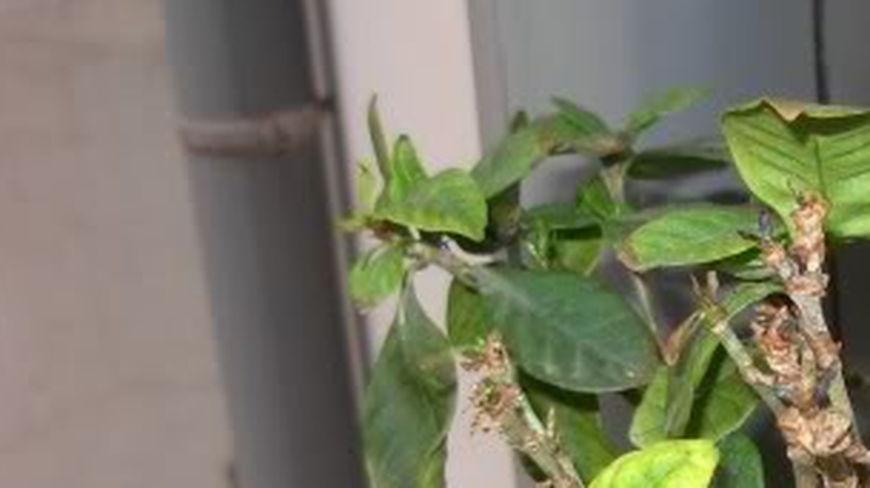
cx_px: 896
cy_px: 477
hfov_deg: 23.3
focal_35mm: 87
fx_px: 2005
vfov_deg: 13.7
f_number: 2.9
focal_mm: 6.3
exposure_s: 1/22.6
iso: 79
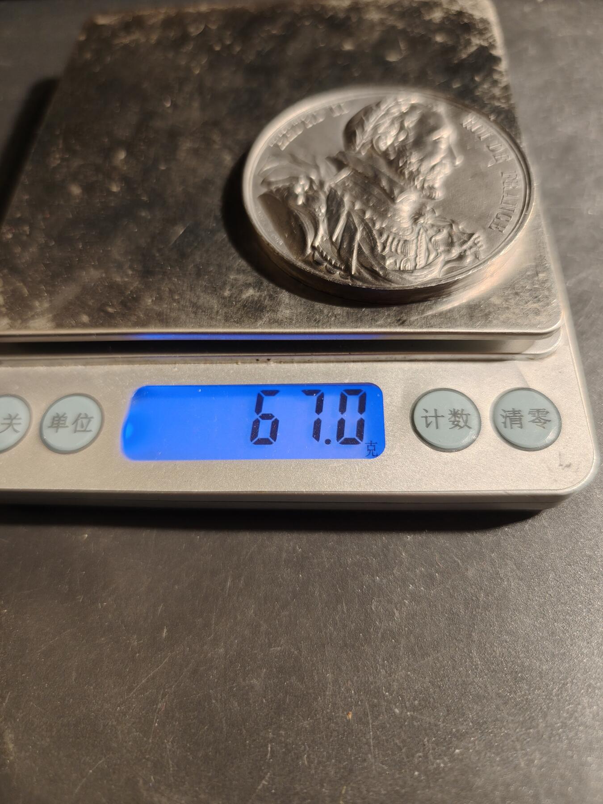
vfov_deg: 73.9
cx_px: 302
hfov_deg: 58.9
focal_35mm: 23
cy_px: 402
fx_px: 534
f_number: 1.6
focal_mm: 6.06
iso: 250
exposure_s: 1/147
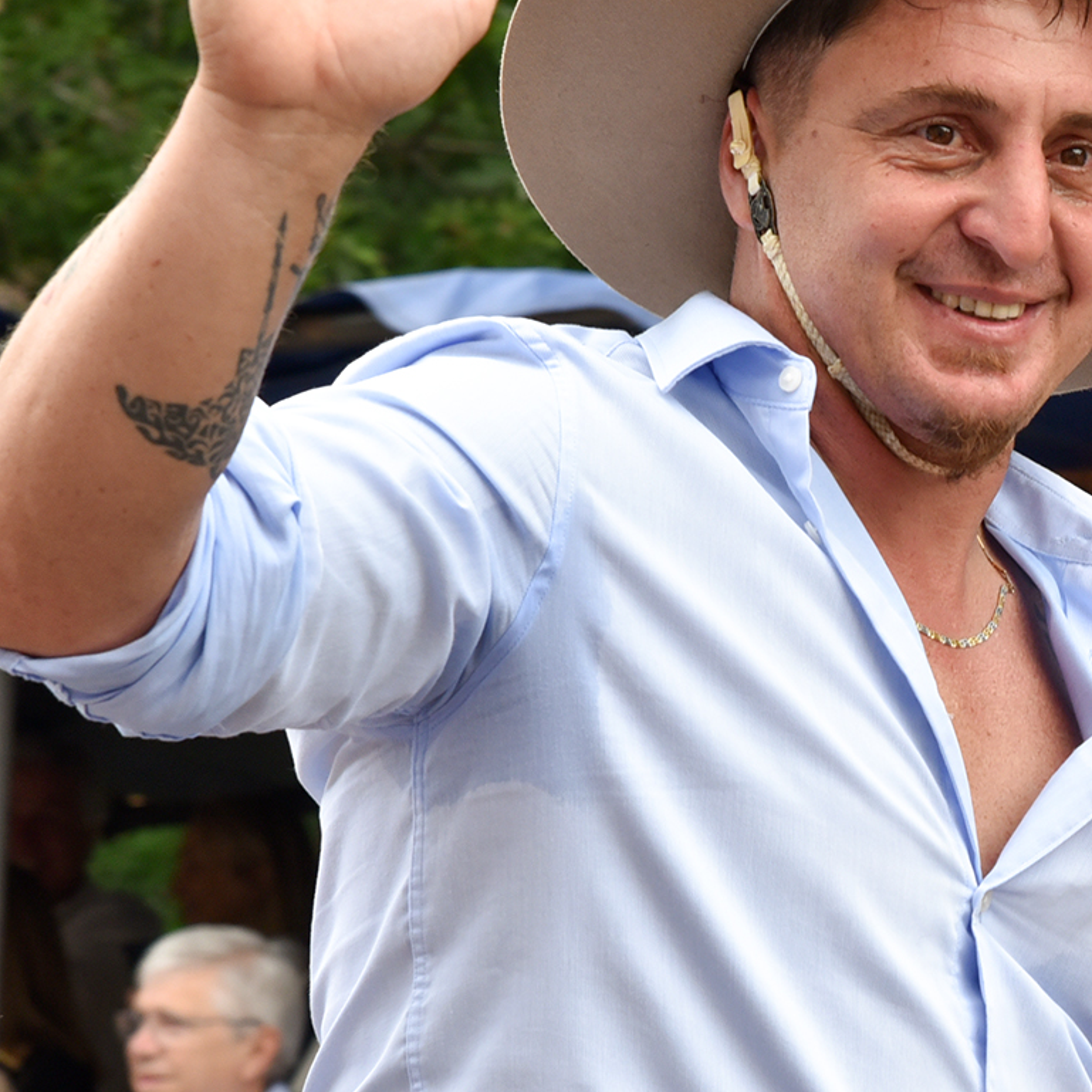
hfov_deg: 8.1
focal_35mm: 216
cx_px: 1130
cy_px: 657
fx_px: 7709
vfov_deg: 8.1
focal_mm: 92
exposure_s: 1/400
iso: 900
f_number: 9
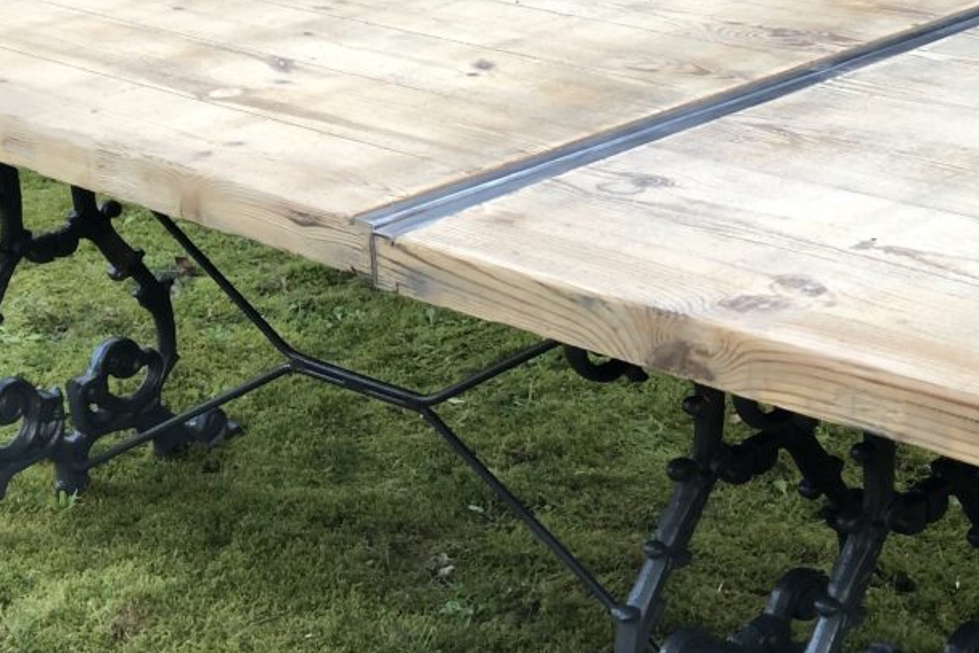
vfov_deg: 15.0
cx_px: 445
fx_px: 2475
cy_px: 402
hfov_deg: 22.4
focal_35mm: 91
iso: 40
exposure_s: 1/60
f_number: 2.4
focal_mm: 6
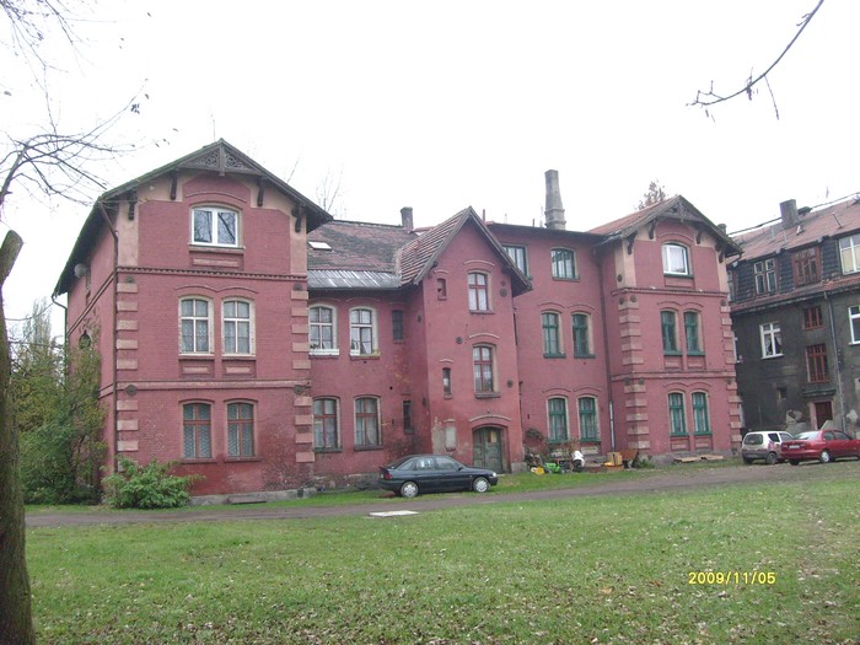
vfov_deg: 40.7
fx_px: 870
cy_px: 322
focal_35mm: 35
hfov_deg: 52.6
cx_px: 430
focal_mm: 5.8
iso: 80
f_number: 2.8
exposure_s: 1/250
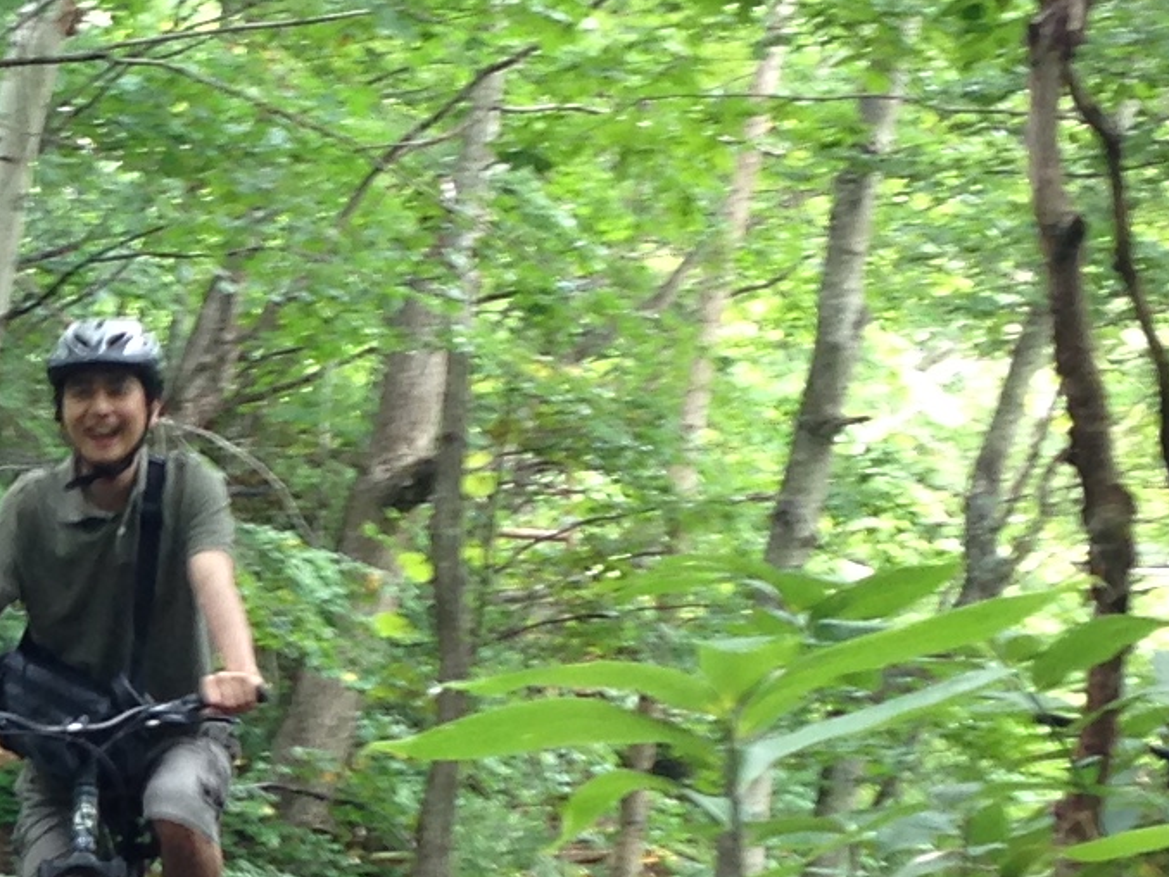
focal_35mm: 159
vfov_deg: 9.3
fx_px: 5370
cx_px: -335
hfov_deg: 12.1
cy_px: 898
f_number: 2.4
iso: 50
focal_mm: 4.12
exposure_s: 1/20
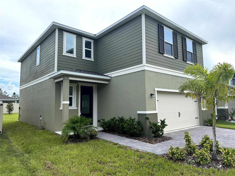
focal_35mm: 24
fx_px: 163
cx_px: 118
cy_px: 88
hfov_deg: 71.6
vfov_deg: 56.8
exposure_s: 1/1980
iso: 80
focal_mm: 6.76
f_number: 1.78
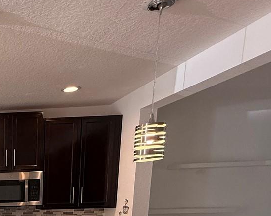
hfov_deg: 35.8
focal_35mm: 40
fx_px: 321
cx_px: -54
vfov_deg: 31.9
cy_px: 251
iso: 200
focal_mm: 2.22
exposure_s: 1/99
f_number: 2.2
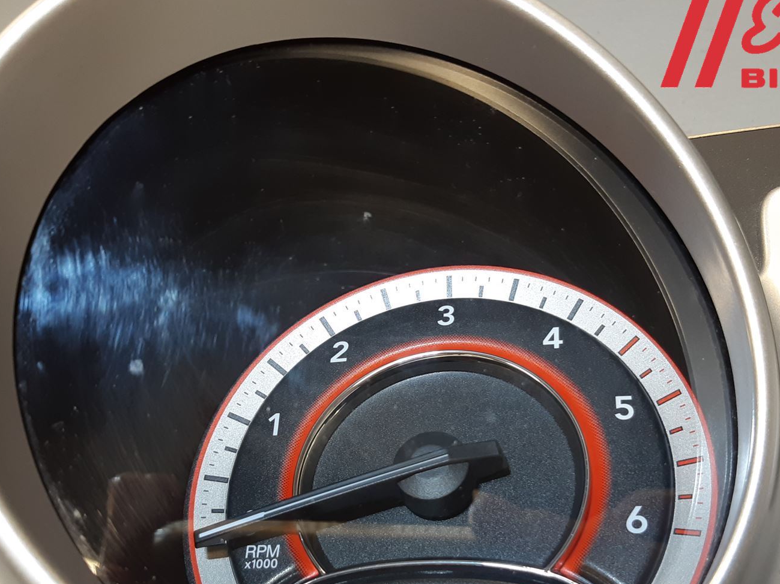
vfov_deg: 34.3
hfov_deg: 45.8
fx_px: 924
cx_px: 414
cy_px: 447
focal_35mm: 41
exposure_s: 1/60
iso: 64
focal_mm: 3.93
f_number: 1.7
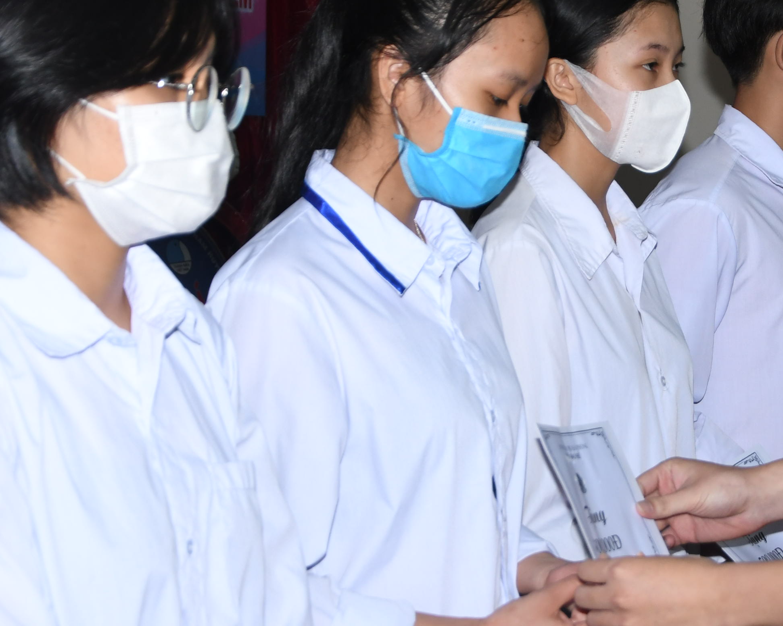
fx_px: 2386
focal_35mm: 103
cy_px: 239
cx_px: 622
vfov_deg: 14.9
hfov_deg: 18.5
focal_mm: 34
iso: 640
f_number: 4.2
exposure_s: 1/200
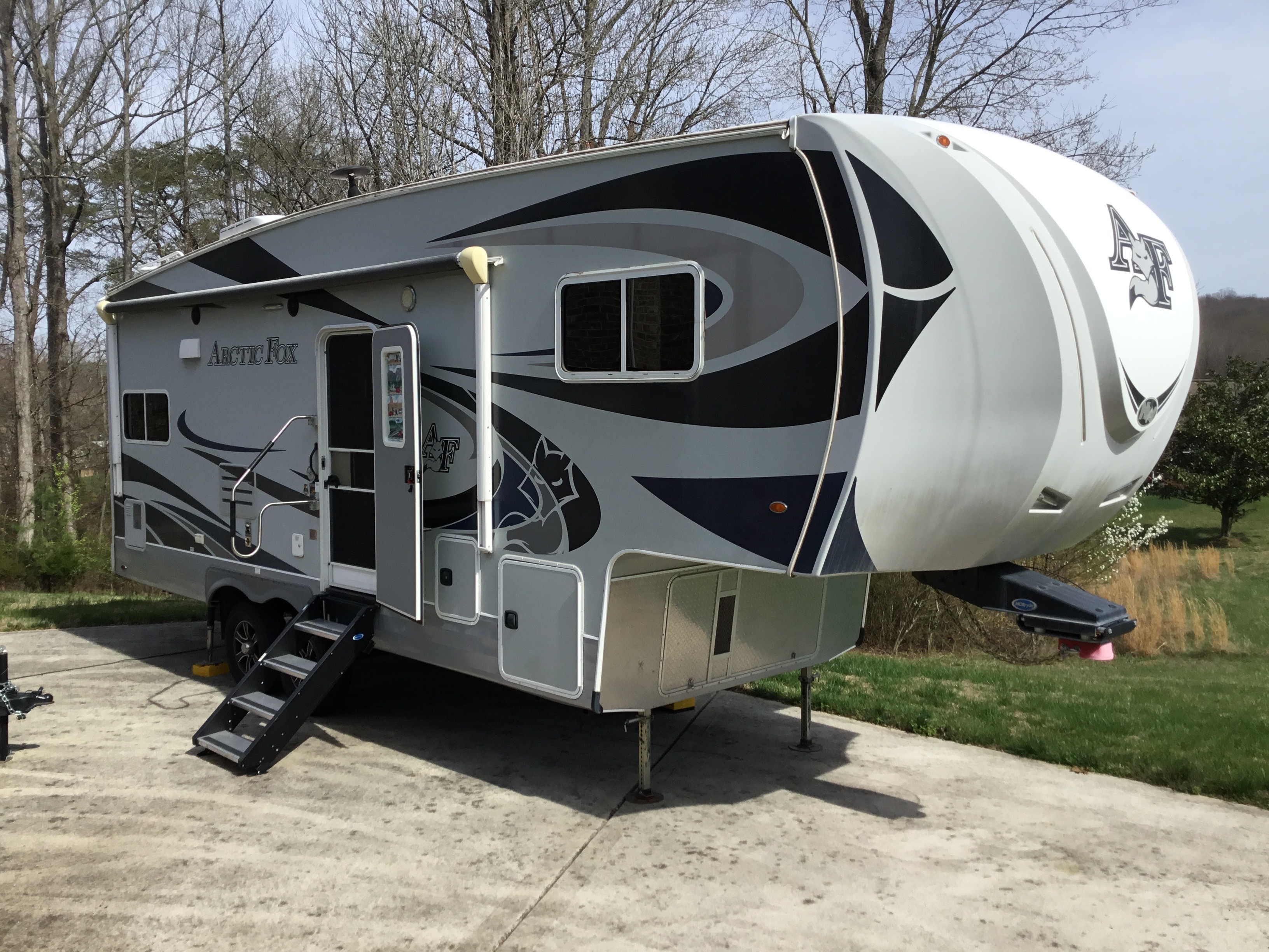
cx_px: 634
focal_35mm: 31
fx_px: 1136
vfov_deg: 45.4
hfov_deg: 58.4
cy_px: 476
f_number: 2.4
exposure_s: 1/1253
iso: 25
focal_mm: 3.3
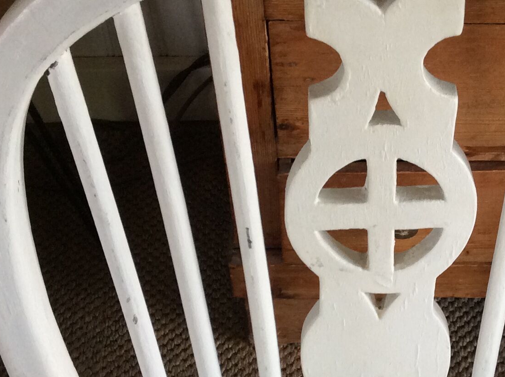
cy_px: 258
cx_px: 367
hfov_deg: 25.8
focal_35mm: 75
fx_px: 1092
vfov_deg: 19.5
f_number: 2.4
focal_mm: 3.3
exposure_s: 1/25
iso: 80
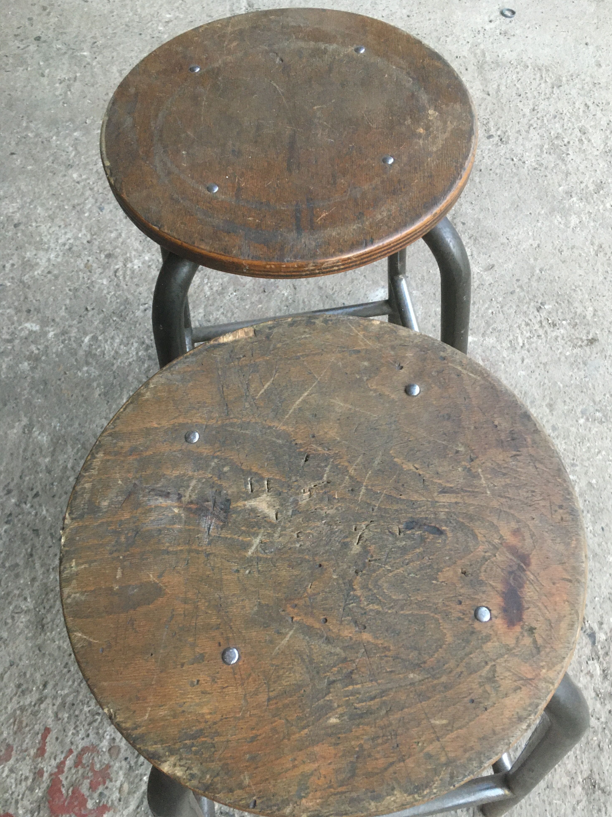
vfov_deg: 60.0
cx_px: 316
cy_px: 416
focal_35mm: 30
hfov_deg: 46.8
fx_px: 707
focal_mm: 4.15
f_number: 2.2
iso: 200
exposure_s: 1/33
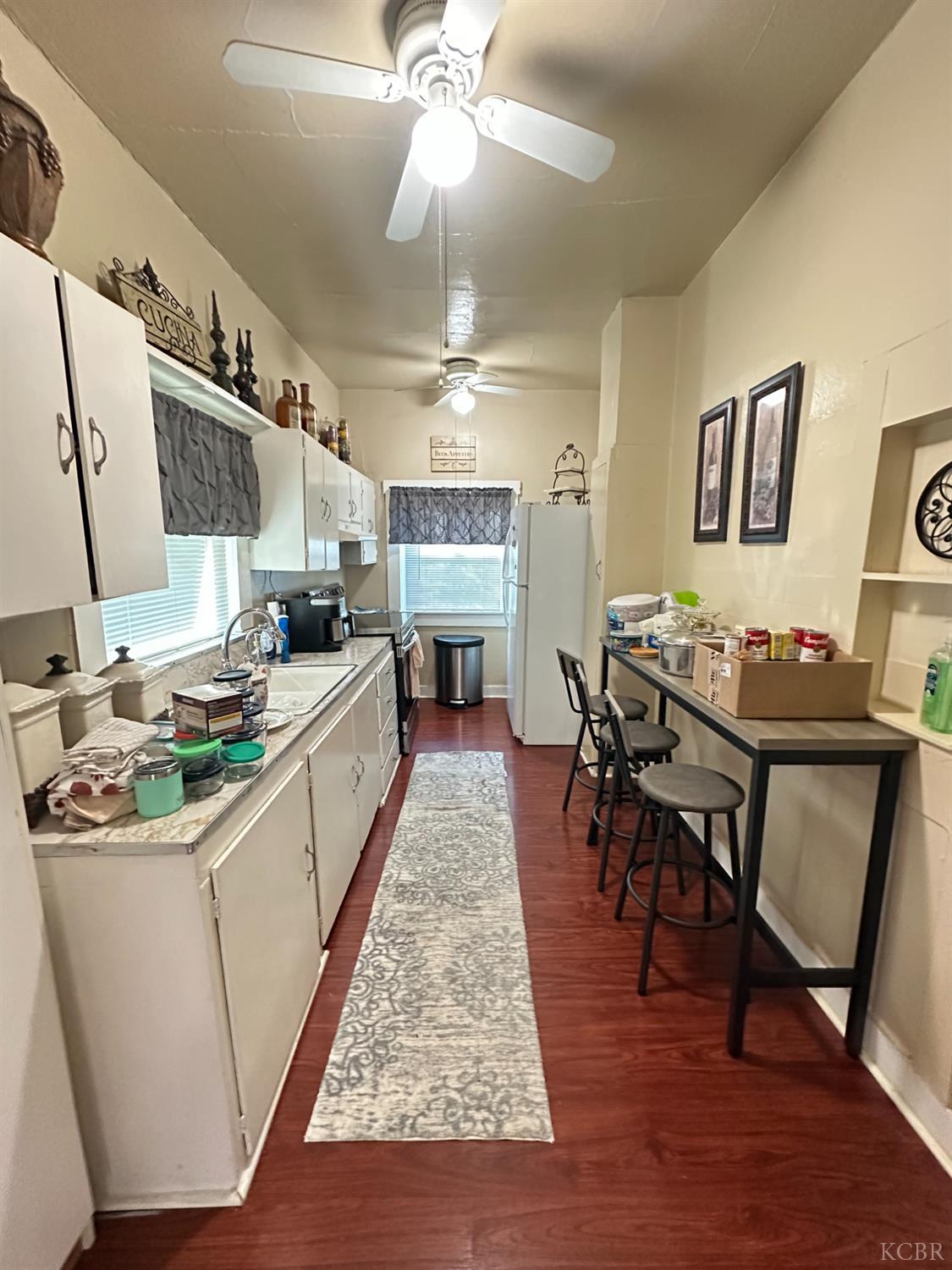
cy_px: 635
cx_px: 476
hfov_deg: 85.7
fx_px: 513
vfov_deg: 102.1
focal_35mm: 14
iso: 1250
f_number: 2.2
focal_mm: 2.22
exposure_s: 1/60
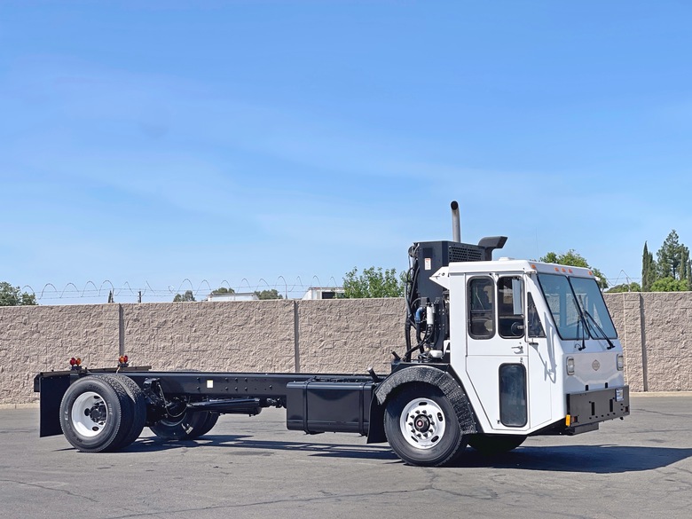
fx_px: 1279
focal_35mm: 64
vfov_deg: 22.9
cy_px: 260
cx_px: 346
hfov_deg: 30.3
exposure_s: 1/2053
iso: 32
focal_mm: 7.5
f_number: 2.2
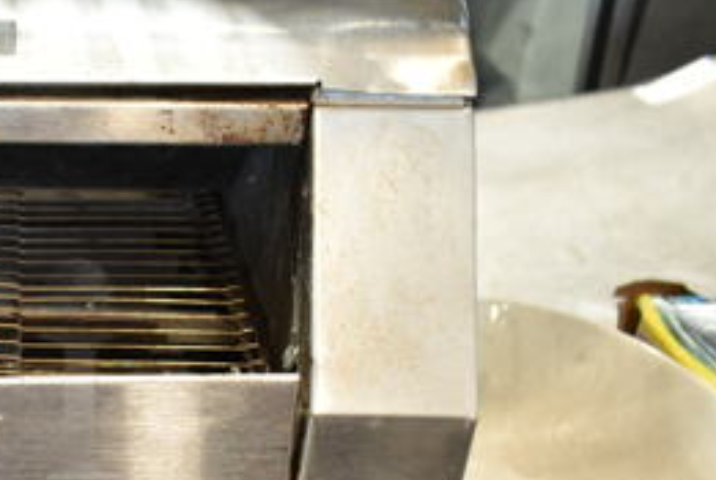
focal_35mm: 63
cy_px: 400
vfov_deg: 21.3
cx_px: -82
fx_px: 1255
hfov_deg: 28.7
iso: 400
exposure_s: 1/30
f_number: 3.5
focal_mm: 18
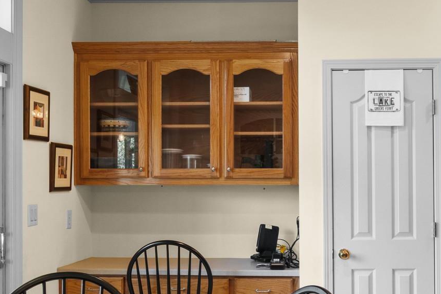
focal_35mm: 48
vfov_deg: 27.7
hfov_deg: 40.1
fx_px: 594
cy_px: 189
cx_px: 305
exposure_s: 1/1.25
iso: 250
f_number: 9
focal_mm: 11
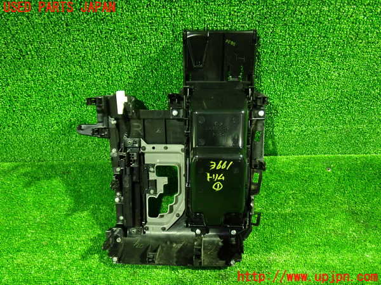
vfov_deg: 44.2
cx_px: 190
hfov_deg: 56.8
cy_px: 142
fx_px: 352
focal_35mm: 32
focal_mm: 5.79
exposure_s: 1/15
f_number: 2.4
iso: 800
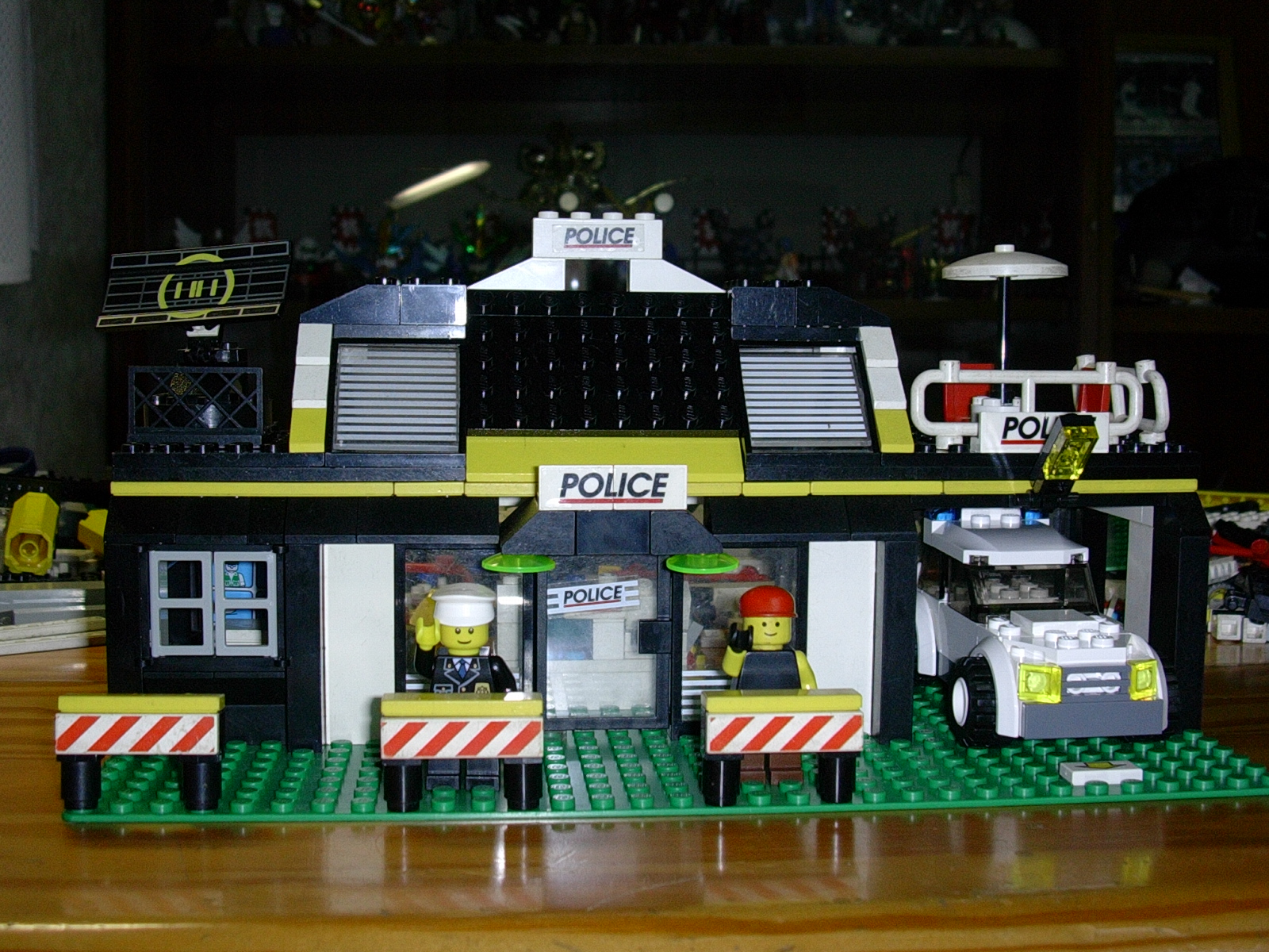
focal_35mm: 45
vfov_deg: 32.2
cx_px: 634
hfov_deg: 42.1
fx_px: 1650
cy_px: 476
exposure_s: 1/64
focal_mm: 6.7
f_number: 2.9
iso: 70
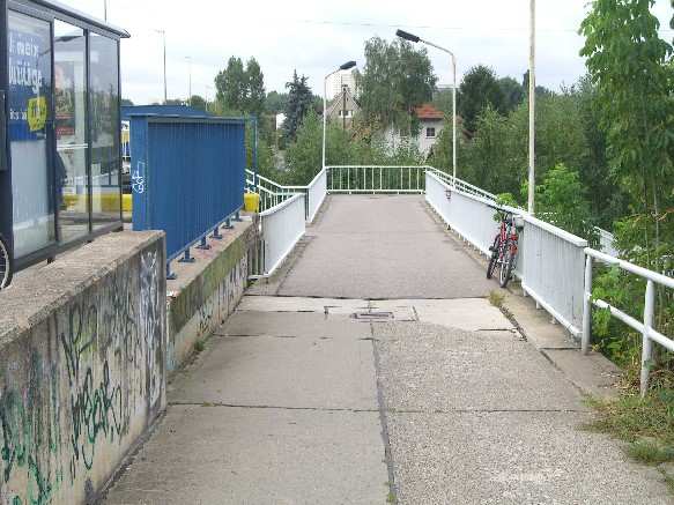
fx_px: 1110
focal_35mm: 57
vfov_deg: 25.7
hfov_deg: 33.8
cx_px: 337
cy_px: 252
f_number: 3.6
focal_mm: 11.8
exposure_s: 1/320
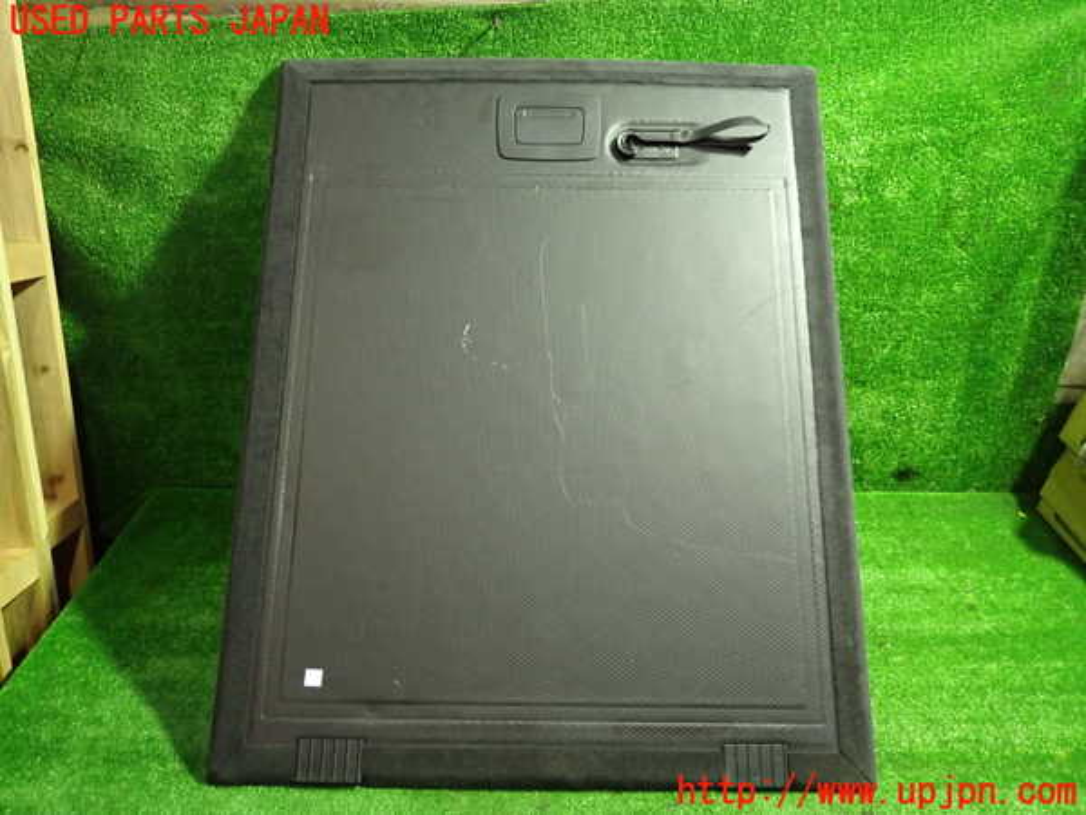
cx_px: 543
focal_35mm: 25
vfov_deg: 54.9
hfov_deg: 69.4
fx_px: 784
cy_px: 408
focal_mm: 4.5
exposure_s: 1/30
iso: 500
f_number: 2
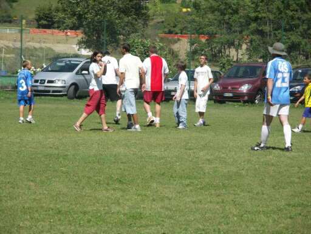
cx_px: 156
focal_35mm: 195
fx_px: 1752
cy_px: 117
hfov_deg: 10.1
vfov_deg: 7.6
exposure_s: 1/640
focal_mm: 50.2
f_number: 3.5
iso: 50
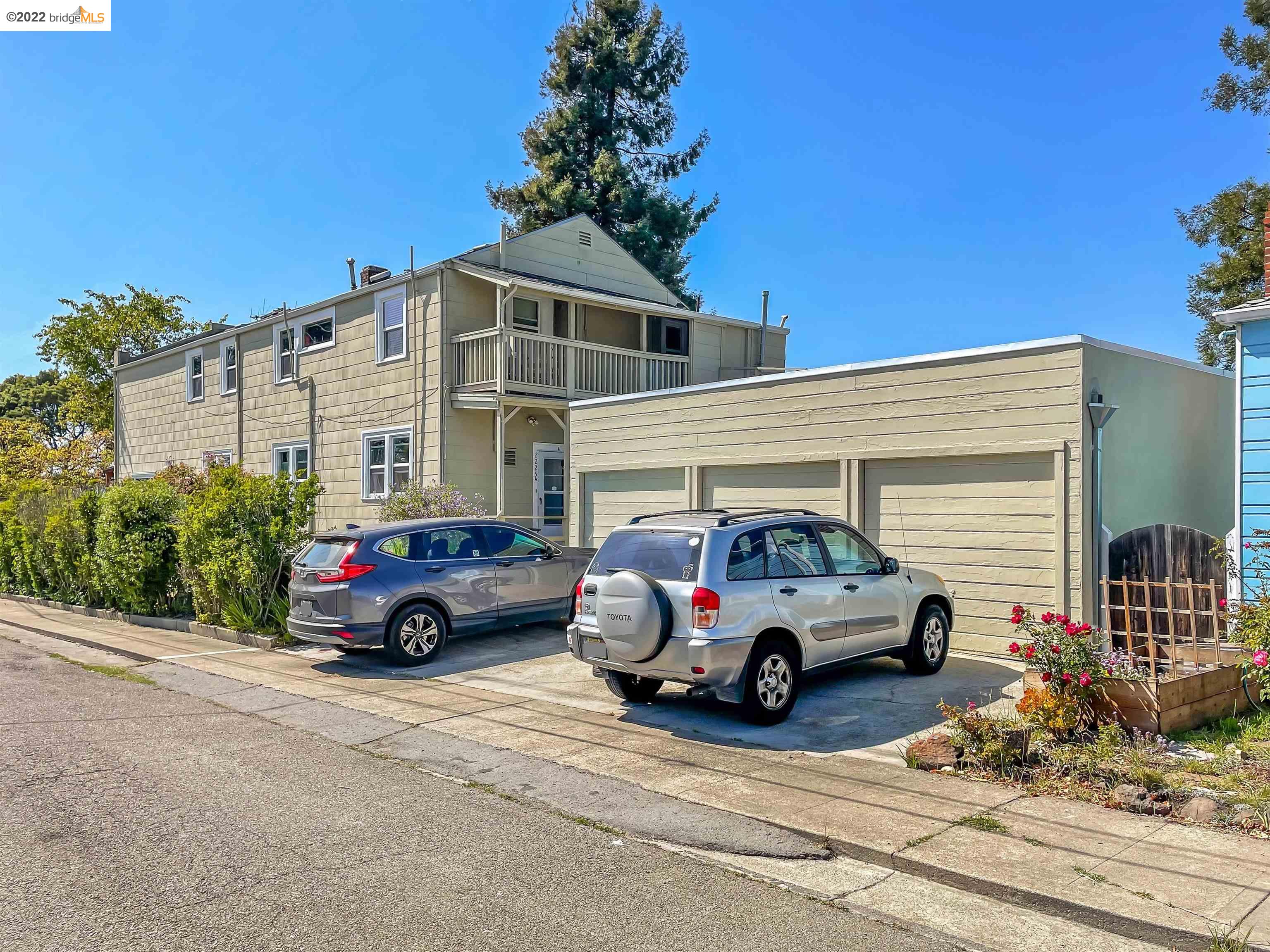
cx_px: 635
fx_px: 954
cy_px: 476
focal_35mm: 26
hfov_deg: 67.3
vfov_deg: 53.1
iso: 32
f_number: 1.6
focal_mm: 4.2
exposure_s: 1/3600
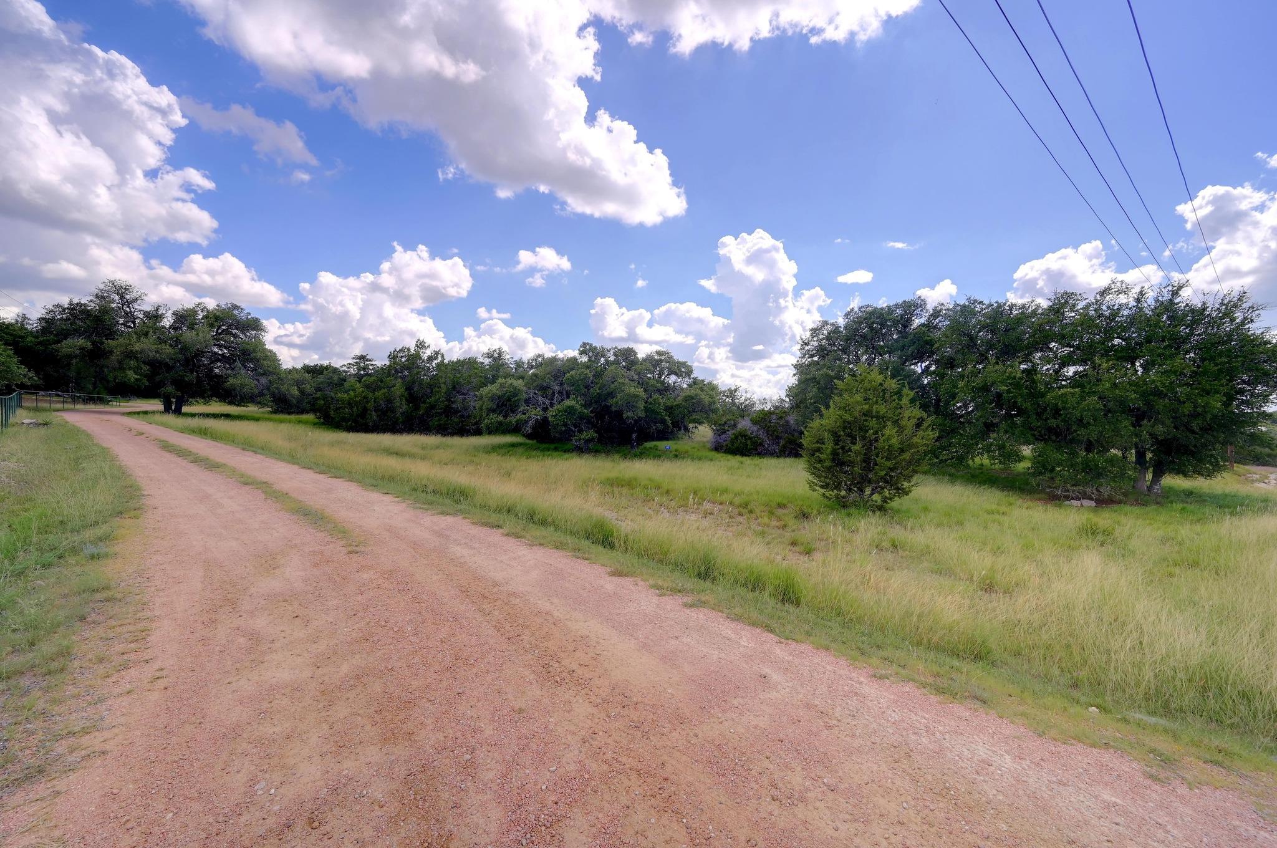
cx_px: 638
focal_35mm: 14
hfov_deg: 104.3
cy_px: 424
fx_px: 496
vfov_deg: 81.1
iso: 400
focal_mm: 14
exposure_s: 1/160
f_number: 11
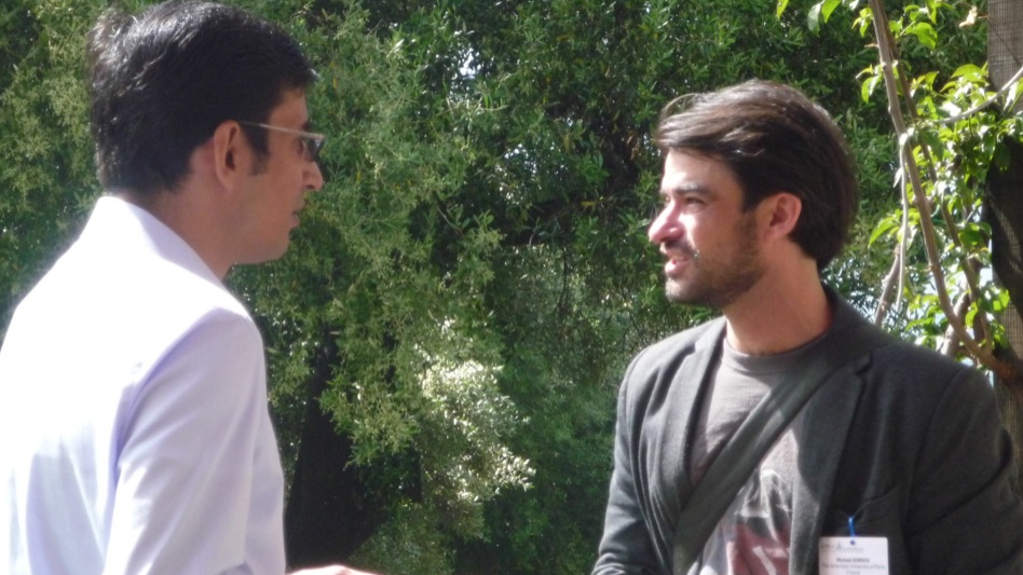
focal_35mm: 107
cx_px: 512
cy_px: 326
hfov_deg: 20.0
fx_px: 2902
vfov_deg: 11.3
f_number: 5.6
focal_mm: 17.3
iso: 400
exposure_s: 1/400
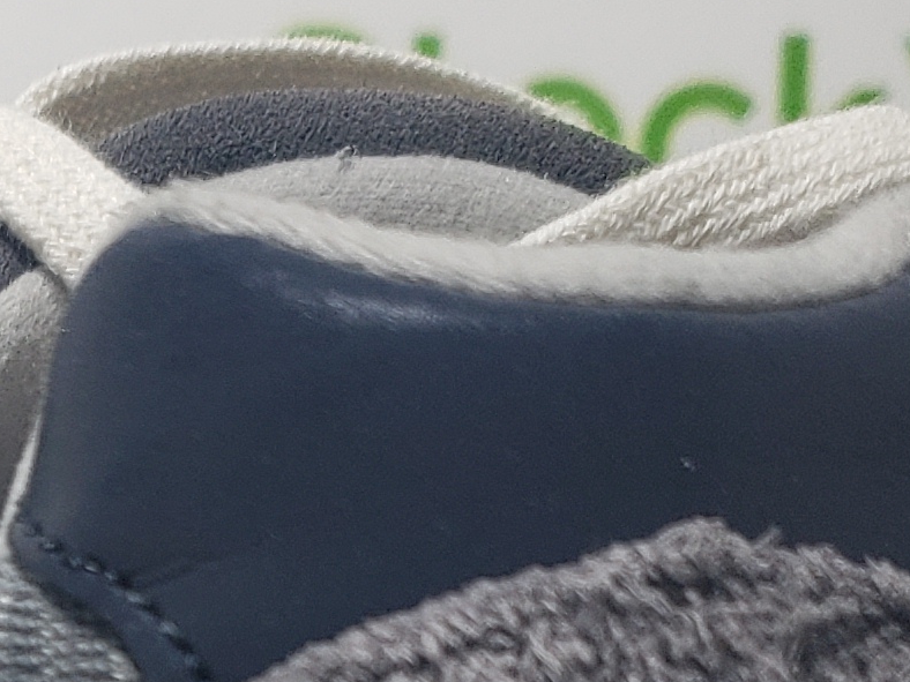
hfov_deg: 14.2
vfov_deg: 10.4
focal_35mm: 133
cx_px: -315
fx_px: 3496
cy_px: 1286
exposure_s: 1/335
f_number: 1.5
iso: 50
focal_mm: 4.3
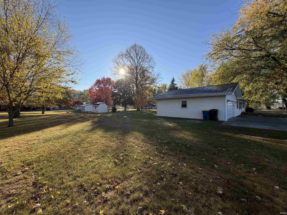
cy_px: 108
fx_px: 116
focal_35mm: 14
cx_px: 144
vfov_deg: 85.7
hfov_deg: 102.1
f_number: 2.2
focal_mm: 2.22
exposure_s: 1/742
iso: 40
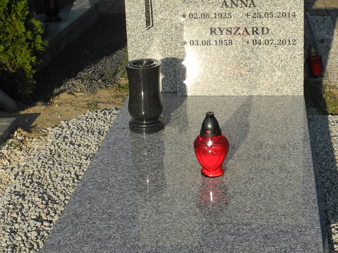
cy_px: 28
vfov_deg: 19.1
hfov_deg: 25.6
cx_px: 212
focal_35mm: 76
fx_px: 742
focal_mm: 6.4
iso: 100
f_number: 4
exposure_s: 1/1000
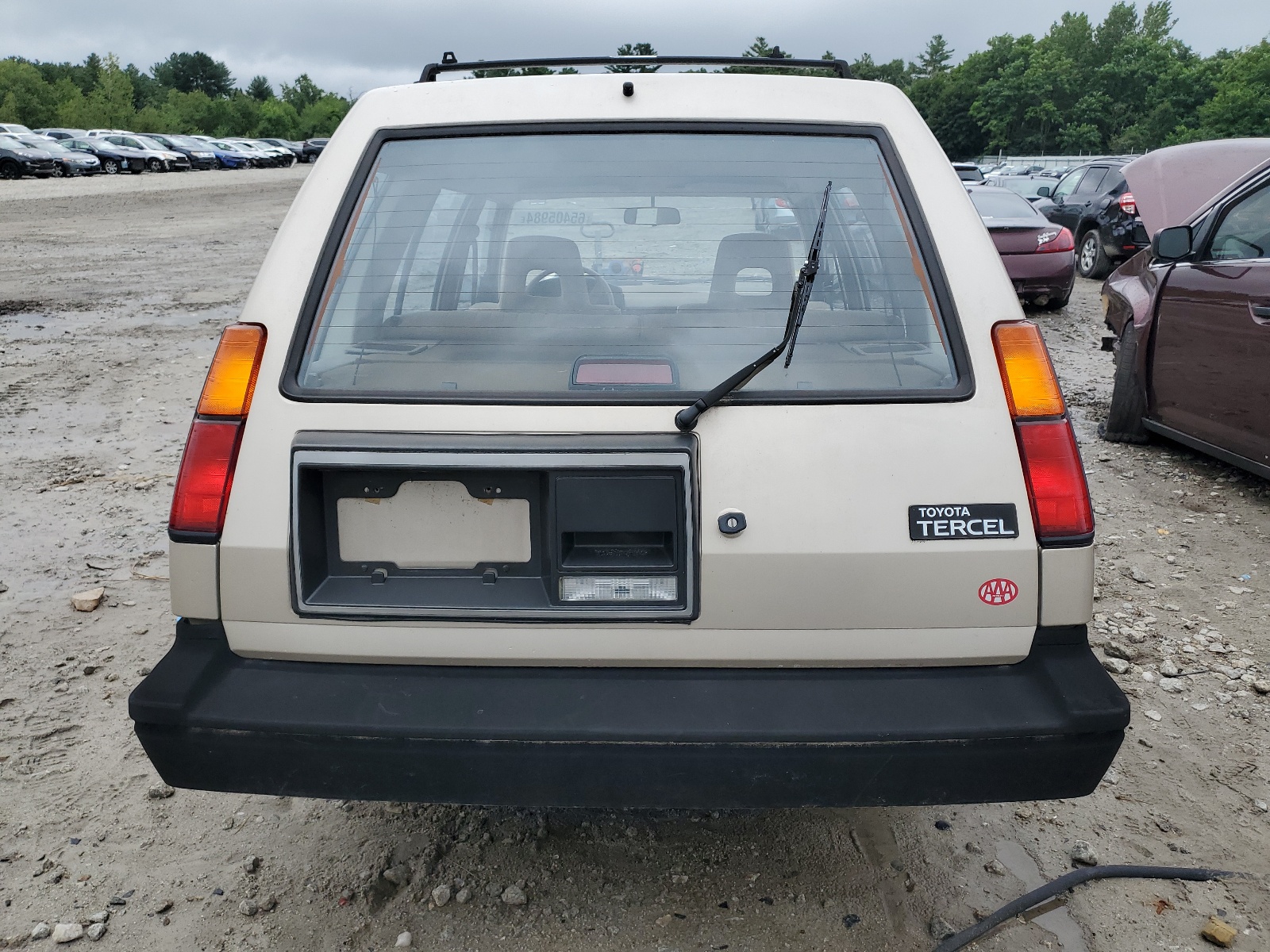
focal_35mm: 26
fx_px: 954
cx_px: 635
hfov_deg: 67.3
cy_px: 476
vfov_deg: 53.1
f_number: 1.5
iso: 50
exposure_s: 1/2000
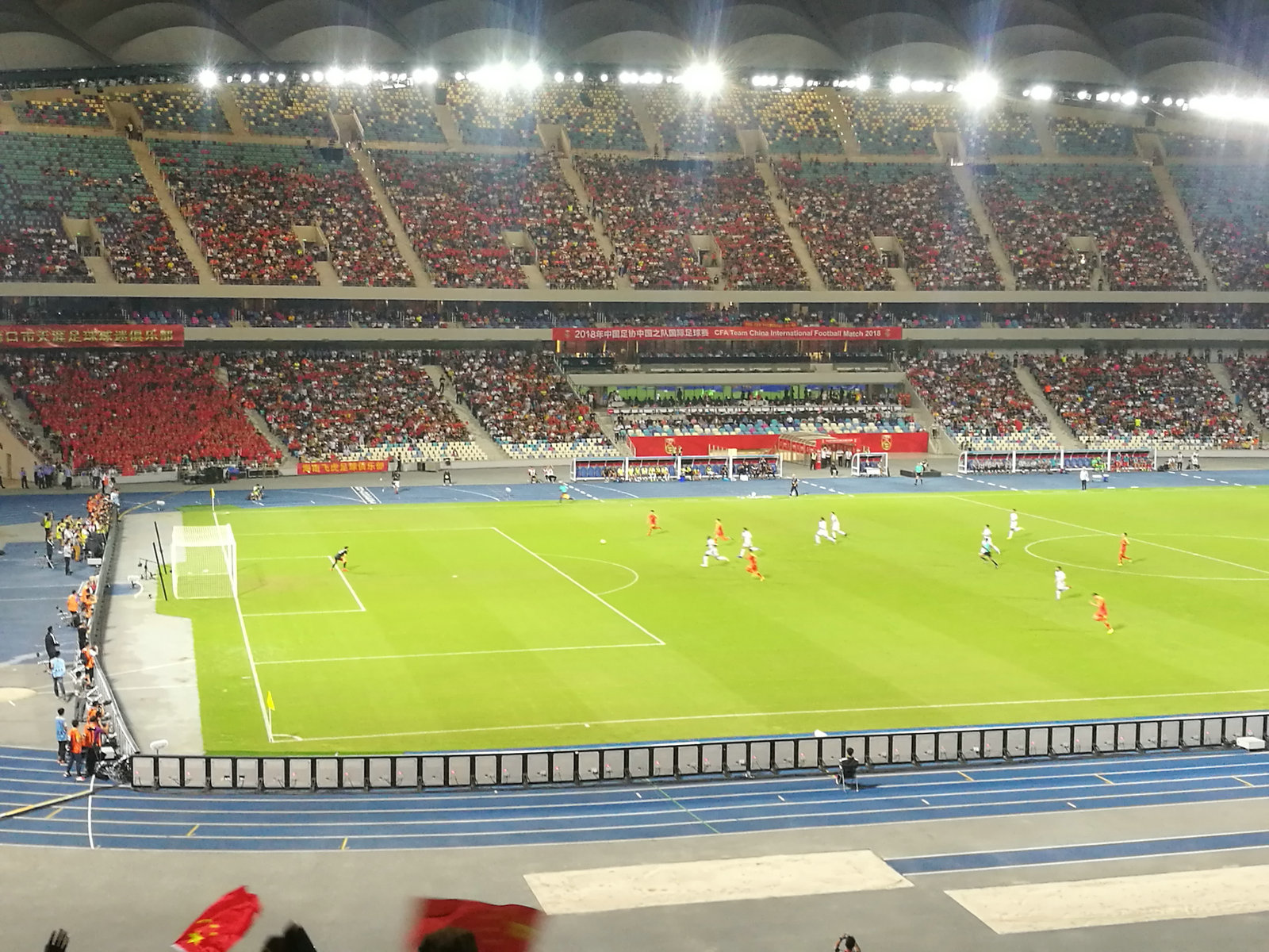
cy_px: 476
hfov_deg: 38.9
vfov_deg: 29.7
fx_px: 1796
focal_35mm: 49
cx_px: 634
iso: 160
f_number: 2.2
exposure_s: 1/60
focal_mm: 4.5
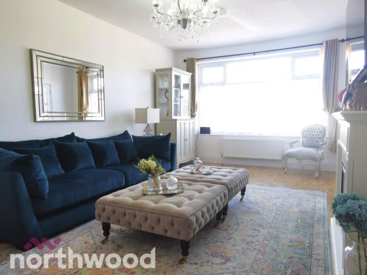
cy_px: 138
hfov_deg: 71.6
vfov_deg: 56.8
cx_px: 184
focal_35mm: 24
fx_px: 254
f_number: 2.2
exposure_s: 1/50
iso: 80
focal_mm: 2.35
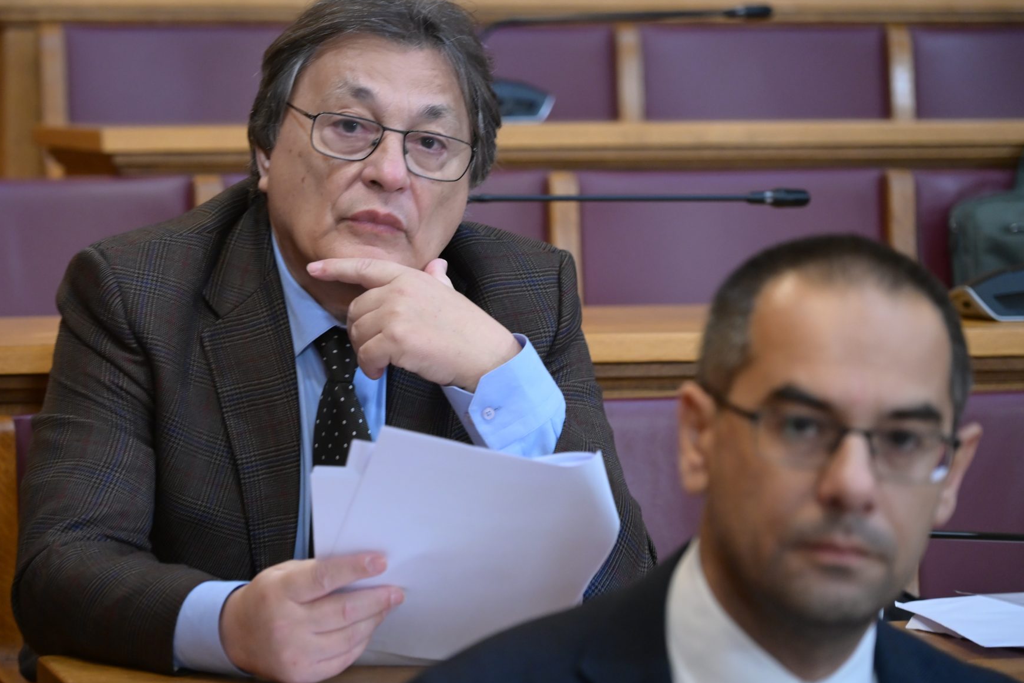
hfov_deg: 14.5
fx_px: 4010
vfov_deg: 9.7
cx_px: 428
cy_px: 331
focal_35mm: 141
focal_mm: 120
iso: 2800
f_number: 4.5
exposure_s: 1/200
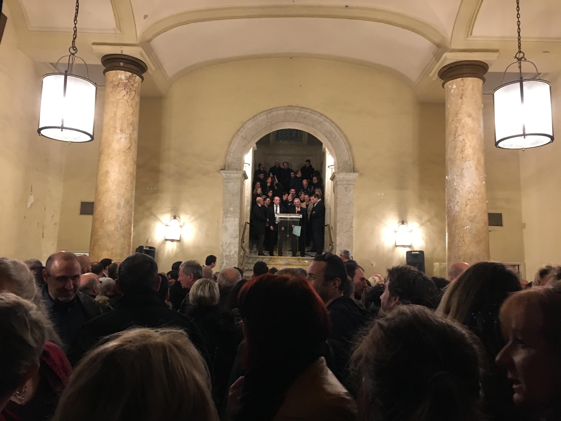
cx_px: 280
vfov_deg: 48.2
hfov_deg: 61.7
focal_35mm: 29
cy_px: 210
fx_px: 470
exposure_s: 1/17
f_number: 2.2
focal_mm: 4.15
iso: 250
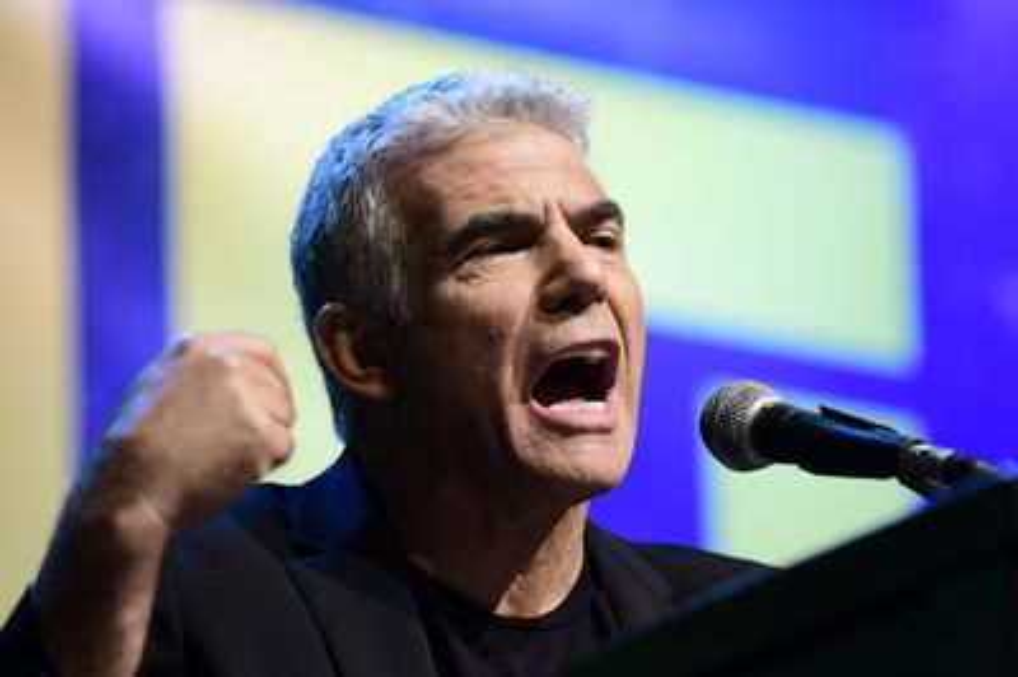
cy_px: 338
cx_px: 509
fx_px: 8476
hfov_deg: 6.9
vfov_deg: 4.6
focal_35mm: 300
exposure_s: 1/320
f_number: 3.5
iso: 1250
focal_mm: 200
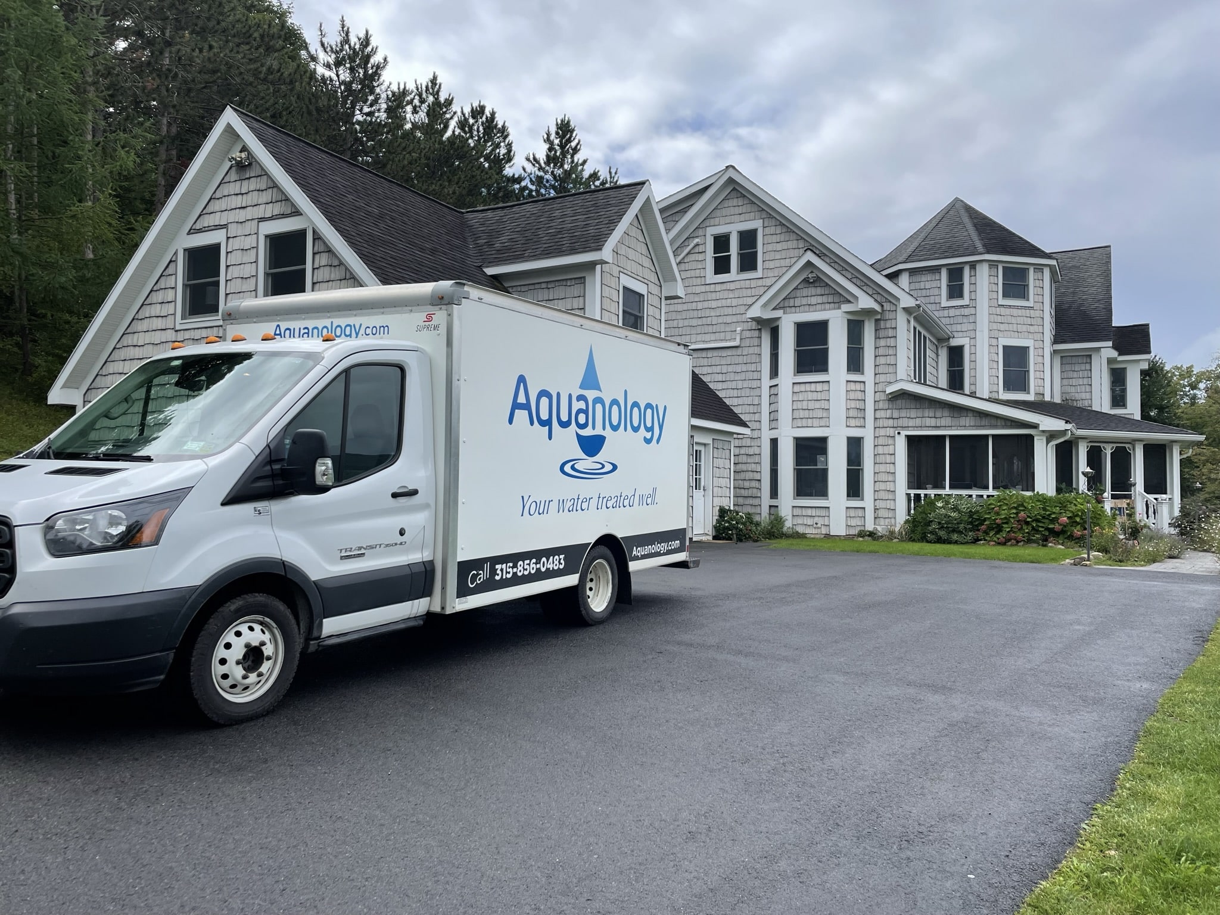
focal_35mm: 26
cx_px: 610
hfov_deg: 67.3
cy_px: 458
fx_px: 916
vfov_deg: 53.1
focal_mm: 4.2
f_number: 1.6
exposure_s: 1/2959
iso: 32
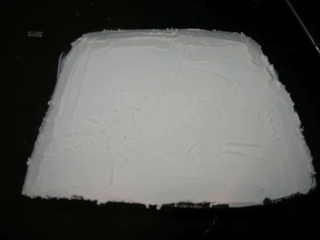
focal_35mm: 38
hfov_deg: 49.0
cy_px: 120
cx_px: 160
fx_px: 351
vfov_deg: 37.7
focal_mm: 7.8
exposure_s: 1/60.1
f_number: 2.8
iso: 64
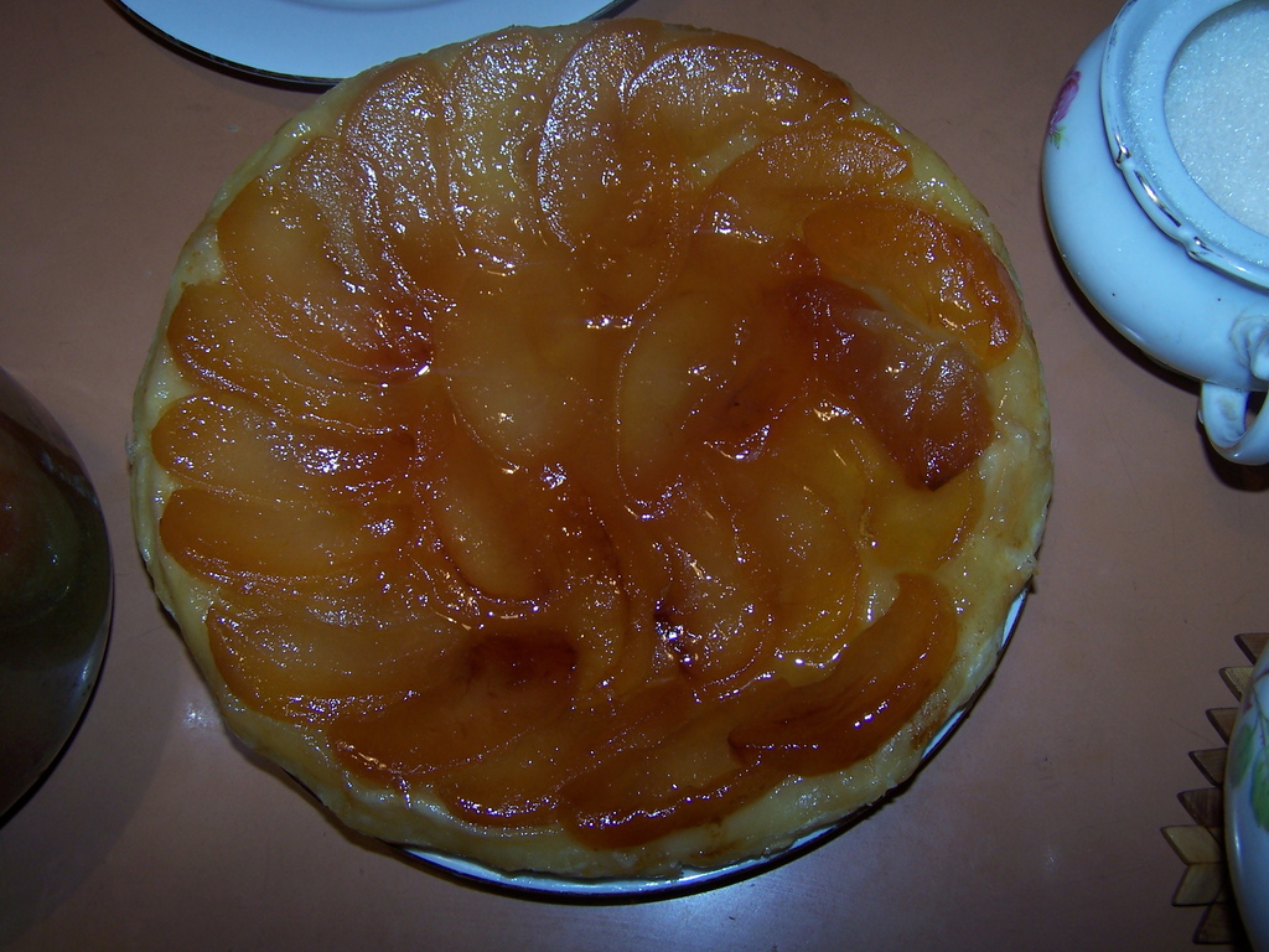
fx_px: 1393
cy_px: 476
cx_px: 634
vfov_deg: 37.7
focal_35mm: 38
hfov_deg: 49.0
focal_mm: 6.3
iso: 80
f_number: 2.8
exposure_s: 1/60
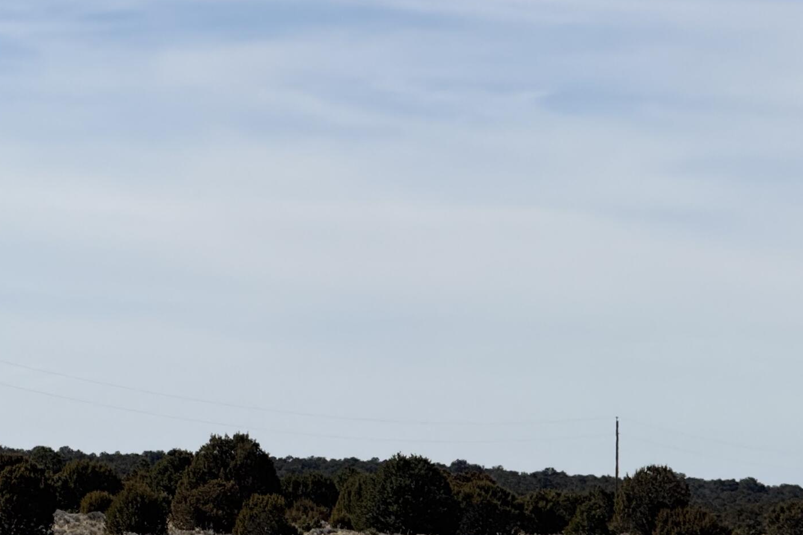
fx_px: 5932
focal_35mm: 266
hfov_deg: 7.7
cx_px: 100
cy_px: 544
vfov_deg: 5.2
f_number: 2.8
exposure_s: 1/2933
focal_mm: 15.66
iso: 64
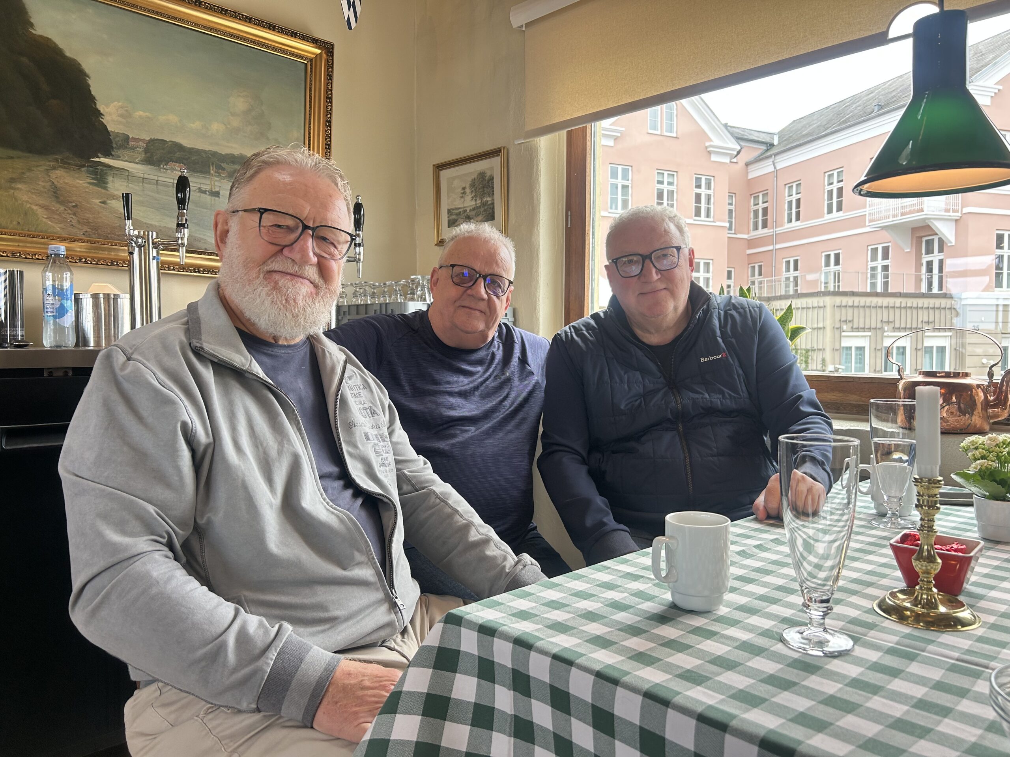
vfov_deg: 53.1
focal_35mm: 26
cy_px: 378
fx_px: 759
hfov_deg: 67.3
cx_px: 505
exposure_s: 1/100
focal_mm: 5.7
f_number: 1.5
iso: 64
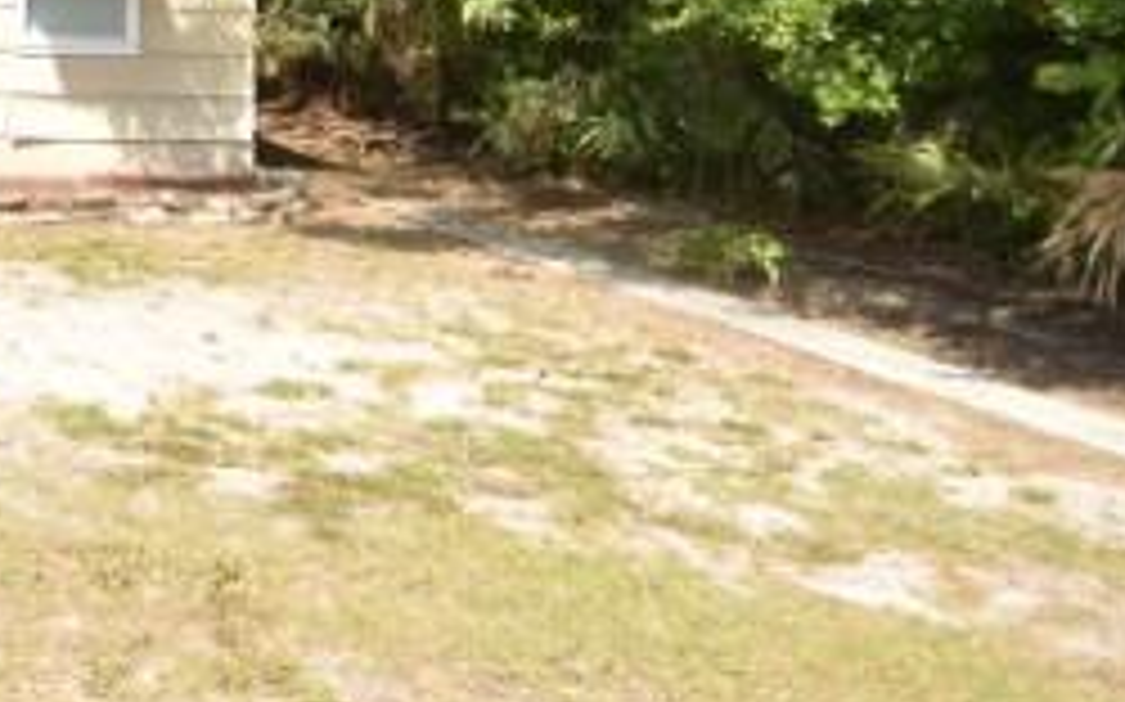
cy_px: -63
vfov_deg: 26.9
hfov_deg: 36.5
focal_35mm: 44
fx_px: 1348
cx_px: -180
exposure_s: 1/4000
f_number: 3.5
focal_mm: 10
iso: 800
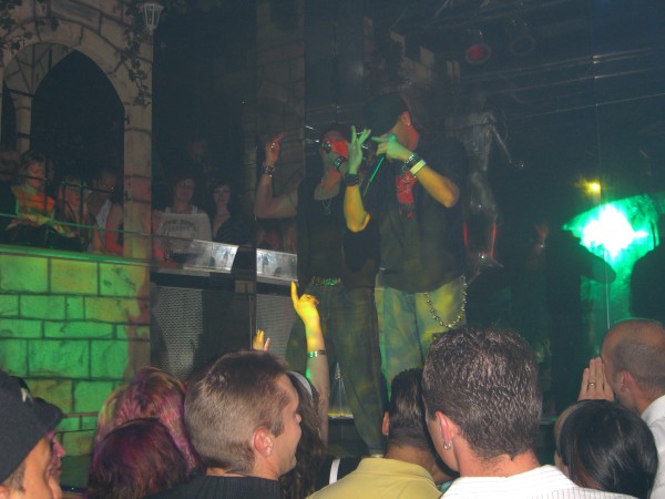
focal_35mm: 46
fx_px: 884
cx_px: 332
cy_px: 250
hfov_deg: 41.2
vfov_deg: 31.5
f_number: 3.1
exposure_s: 1/60
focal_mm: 9.5
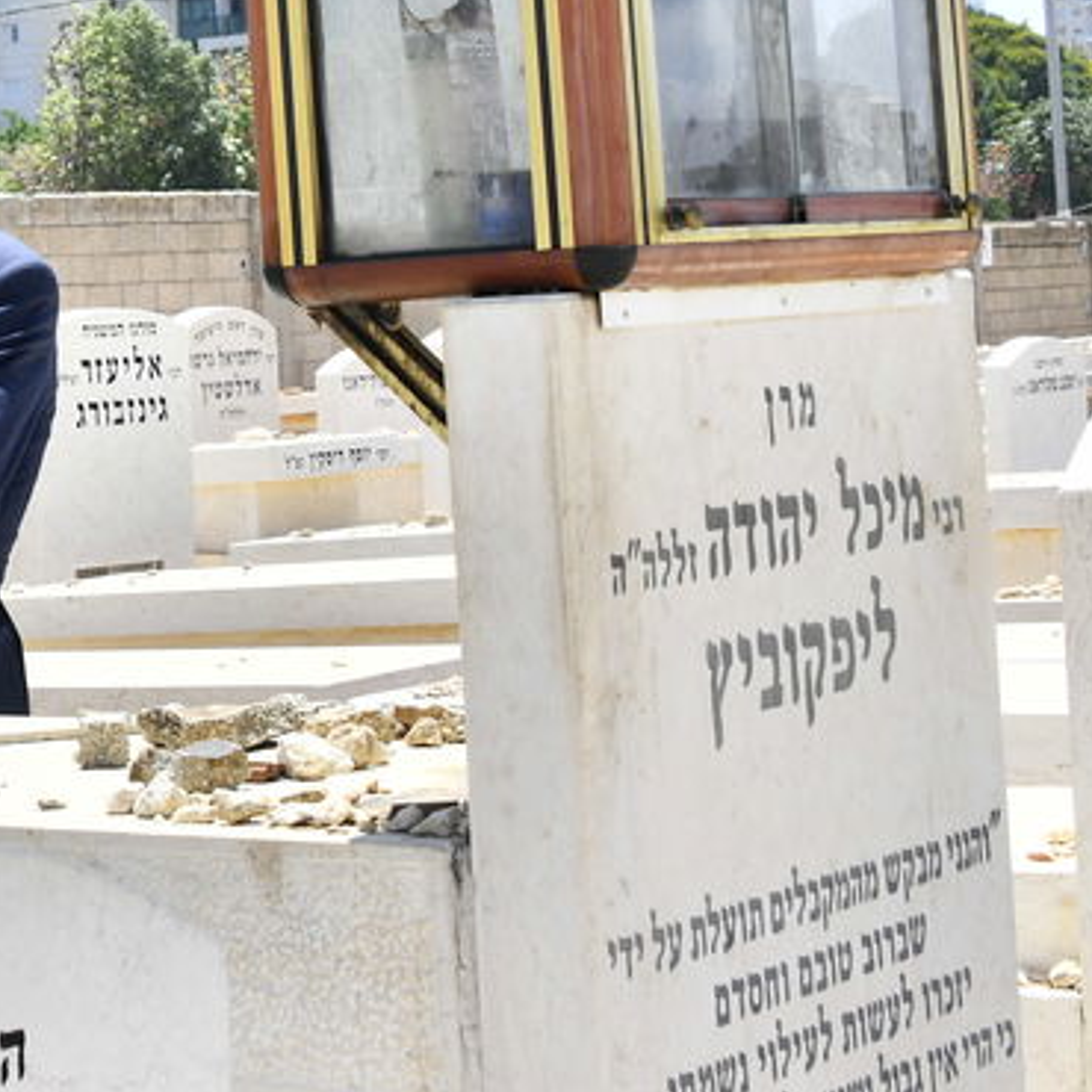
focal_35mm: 103
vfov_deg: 16.6
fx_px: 3676
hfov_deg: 15.9
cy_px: 16
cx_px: -413
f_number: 9
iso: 160
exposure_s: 1/320
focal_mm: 32
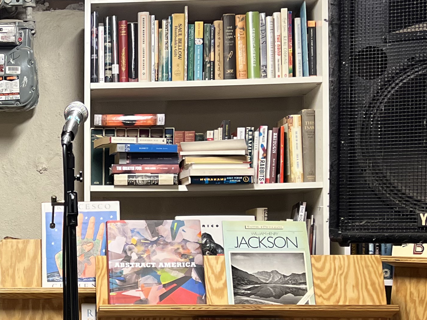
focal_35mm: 74
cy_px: 237
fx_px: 913
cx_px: -2
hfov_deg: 25.1
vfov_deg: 19.8
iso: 250
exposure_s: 1/60
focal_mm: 5.7
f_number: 1.5
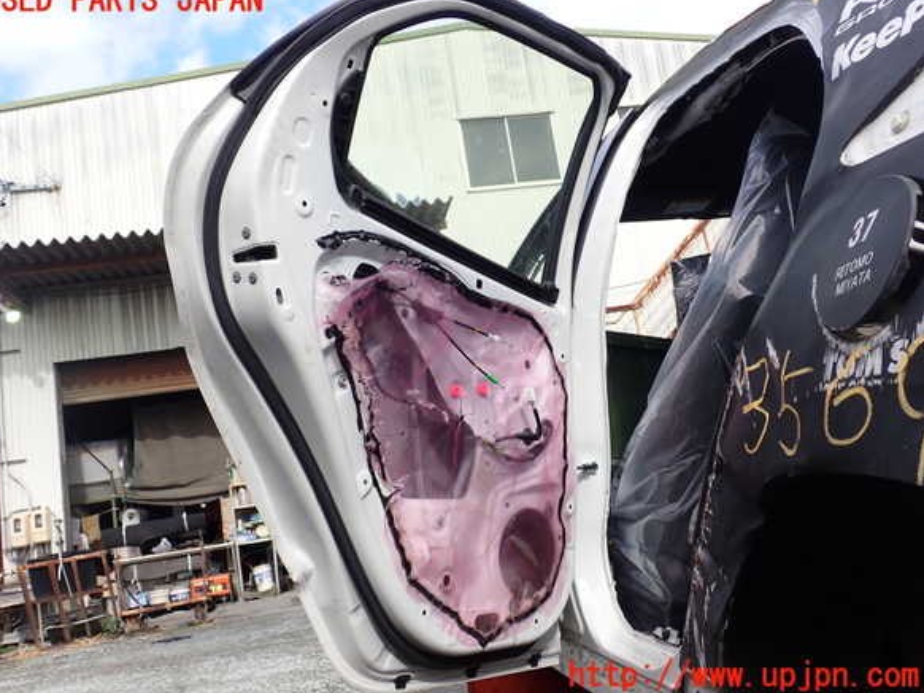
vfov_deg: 42.9
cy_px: 339
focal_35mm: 33
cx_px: 451
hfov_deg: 55.4
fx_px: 881
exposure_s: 1/400
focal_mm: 5.79
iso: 100
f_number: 3.2
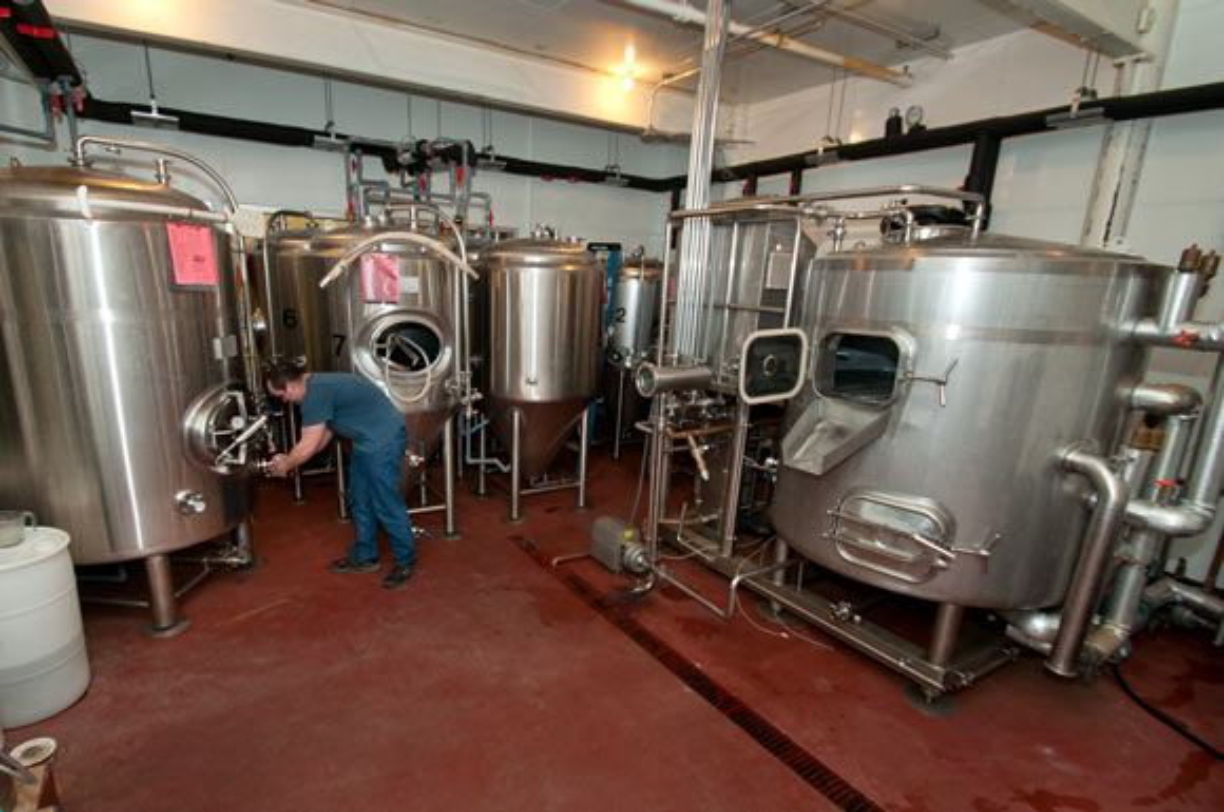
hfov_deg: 100.5
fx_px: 509
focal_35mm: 15
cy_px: 406
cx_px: 612
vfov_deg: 77.2
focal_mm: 10
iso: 280
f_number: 4.5
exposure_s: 1/60
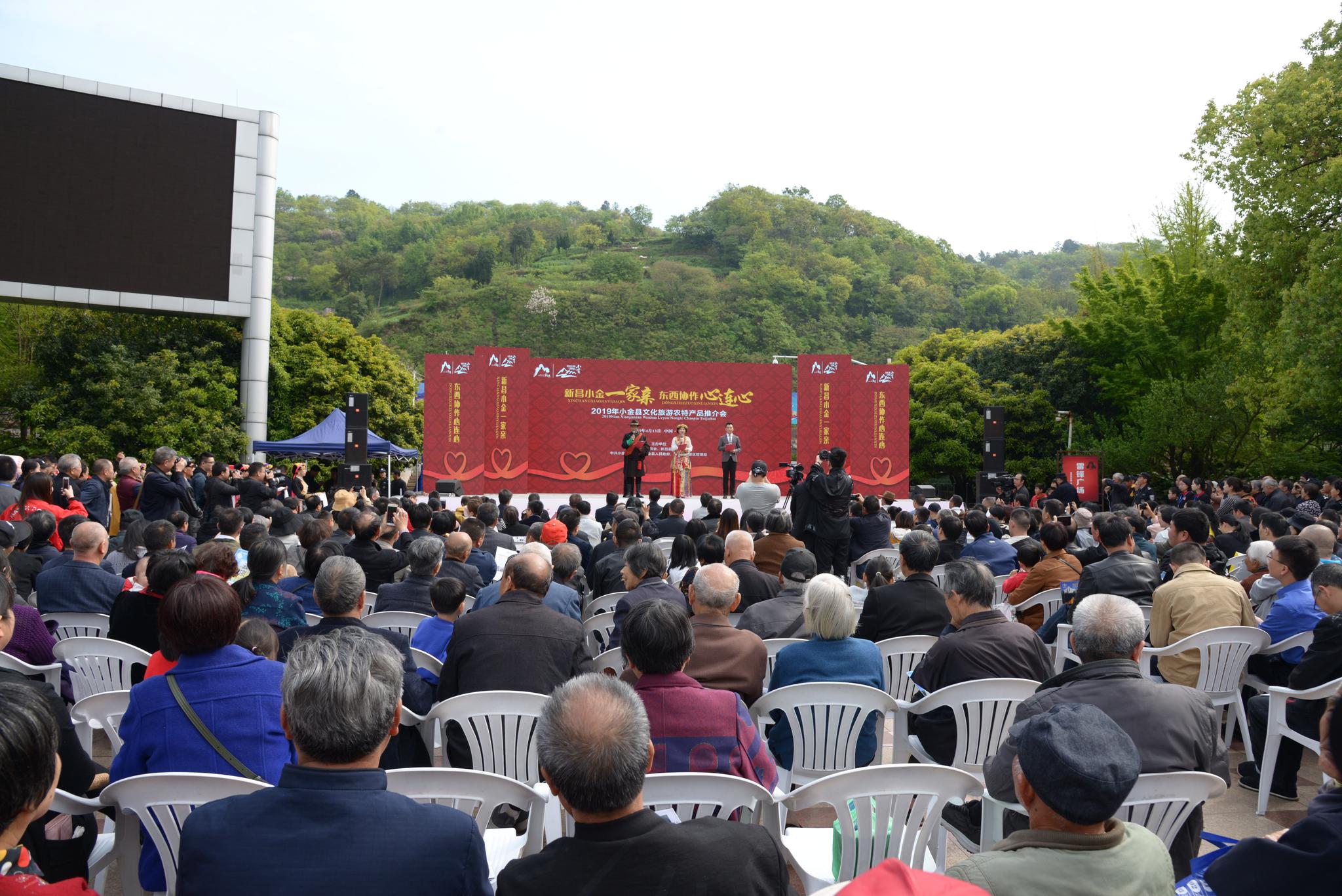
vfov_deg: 53.2
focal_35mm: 24
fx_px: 895
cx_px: 671
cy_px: 448
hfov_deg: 73.7
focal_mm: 24
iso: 250
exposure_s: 1/250
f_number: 8
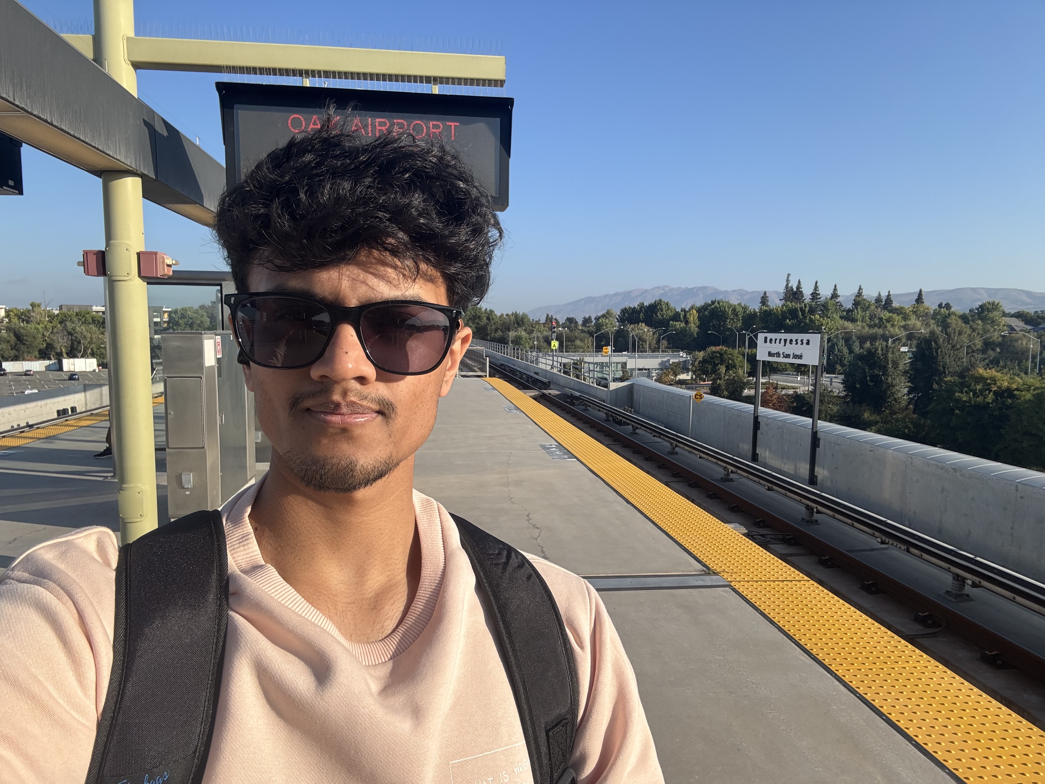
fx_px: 694
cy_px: 392
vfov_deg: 58.9
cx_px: 522
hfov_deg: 73.9
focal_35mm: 23
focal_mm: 2.69
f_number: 1.9
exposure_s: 1/857
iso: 25
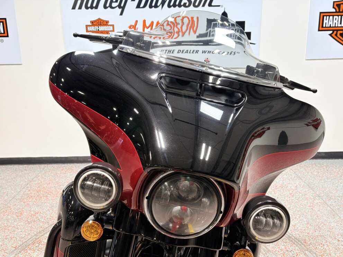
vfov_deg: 49.7
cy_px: 120
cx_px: 174
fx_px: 277
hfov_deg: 63.4
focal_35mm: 28
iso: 64
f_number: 1.6
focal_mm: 5.96
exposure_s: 1/120
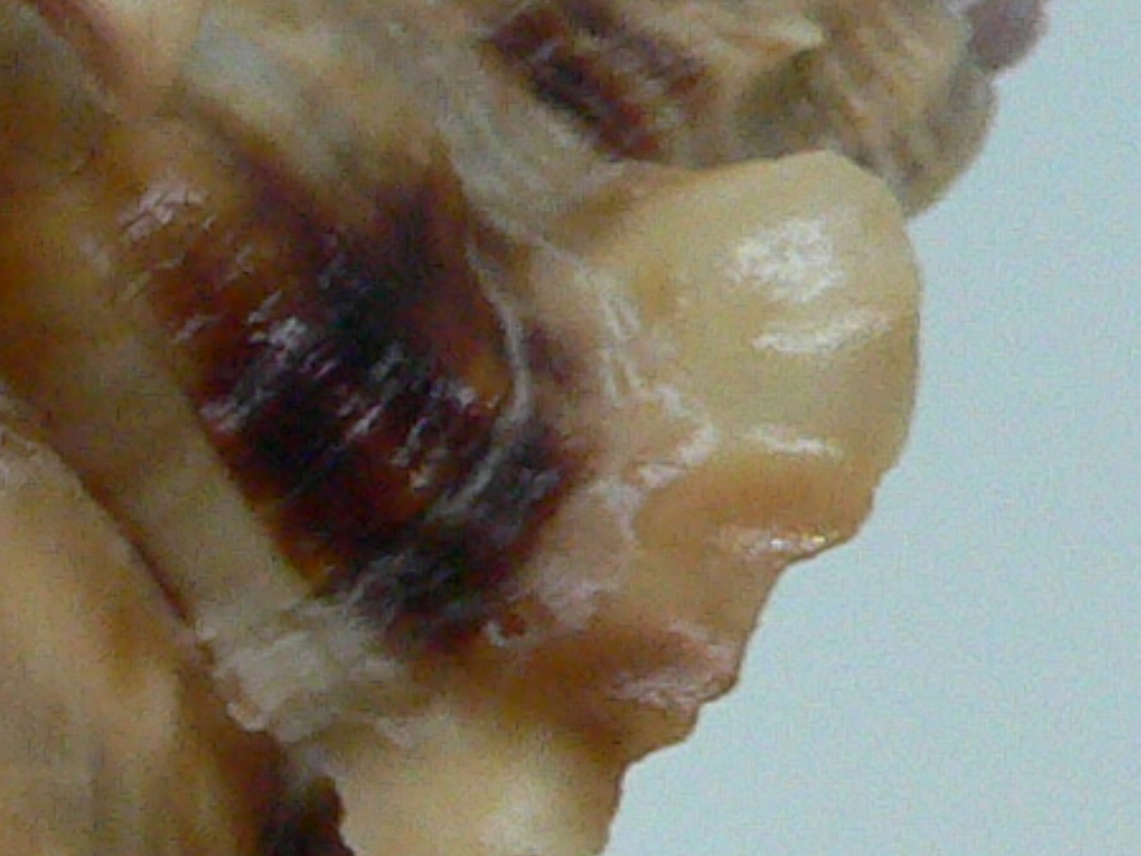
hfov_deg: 11.8
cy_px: 1021
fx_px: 5176
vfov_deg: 9.3
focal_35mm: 157
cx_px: -783
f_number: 2.8
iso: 200
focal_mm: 4.6
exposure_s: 1/50
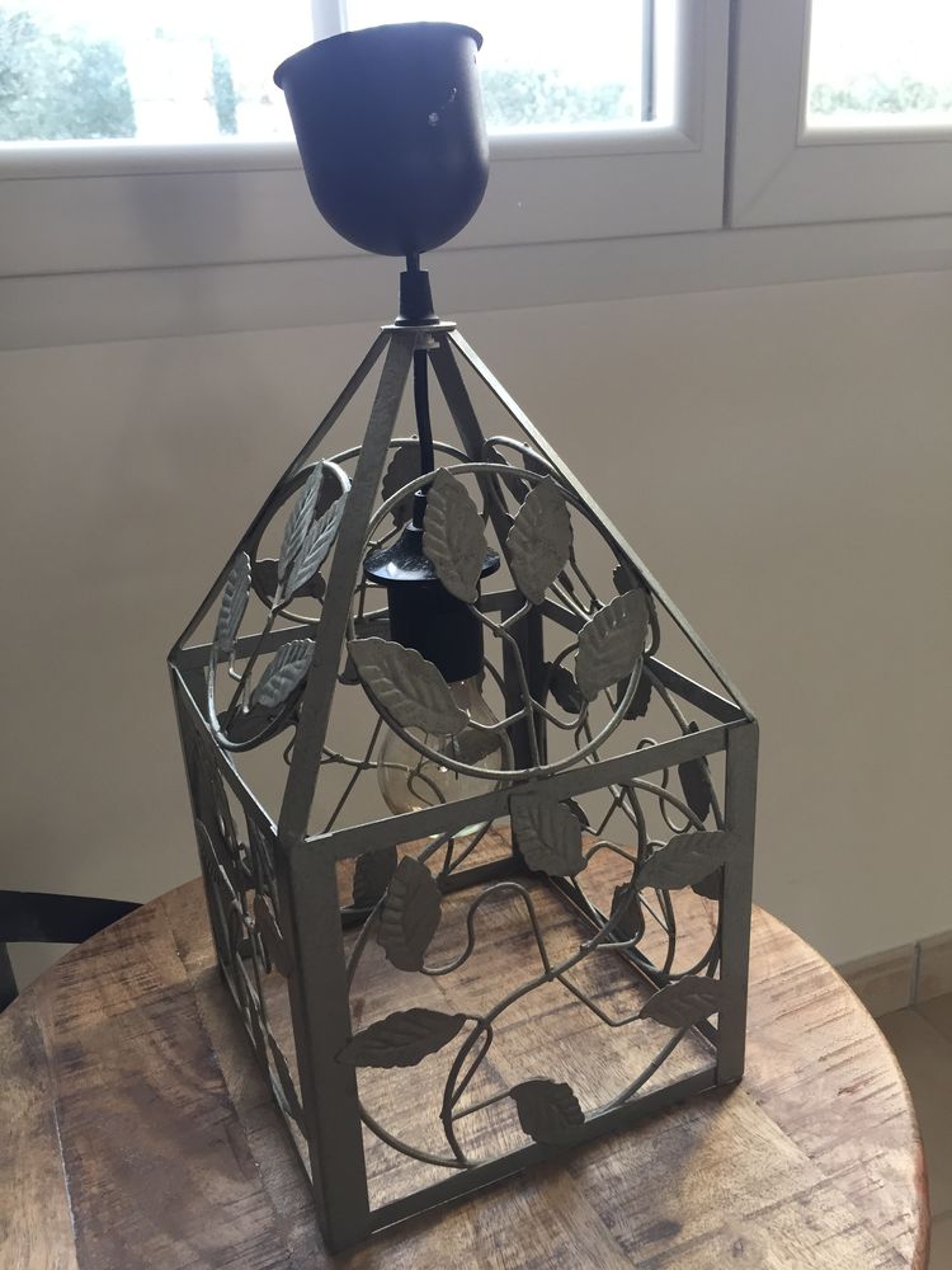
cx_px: 476
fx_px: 1063
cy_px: 635
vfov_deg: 61.7
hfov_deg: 48.2
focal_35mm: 29
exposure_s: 1/33
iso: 40
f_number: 2.2
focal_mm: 4.15
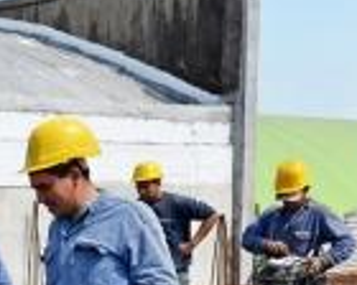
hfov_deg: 16.8
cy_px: 340
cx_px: -105
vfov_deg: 13.9
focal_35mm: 108
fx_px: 1141
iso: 400
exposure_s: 1/500
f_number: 11
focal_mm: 36
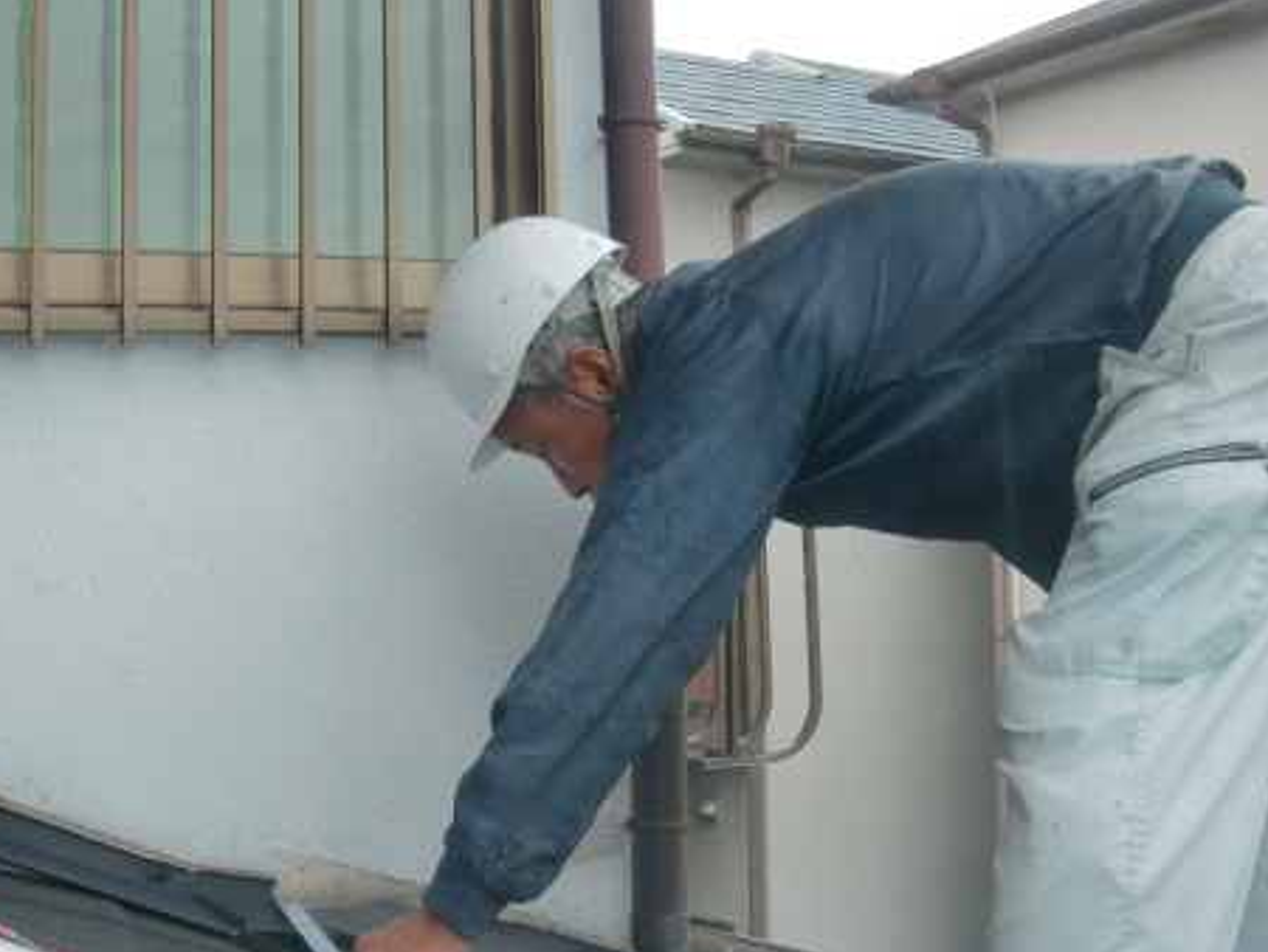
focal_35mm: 54
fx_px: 1979
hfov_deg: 35.3
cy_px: 575
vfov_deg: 27.0
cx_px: 462
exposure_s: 1/60
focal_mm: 6.66
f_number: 3.9
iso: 64
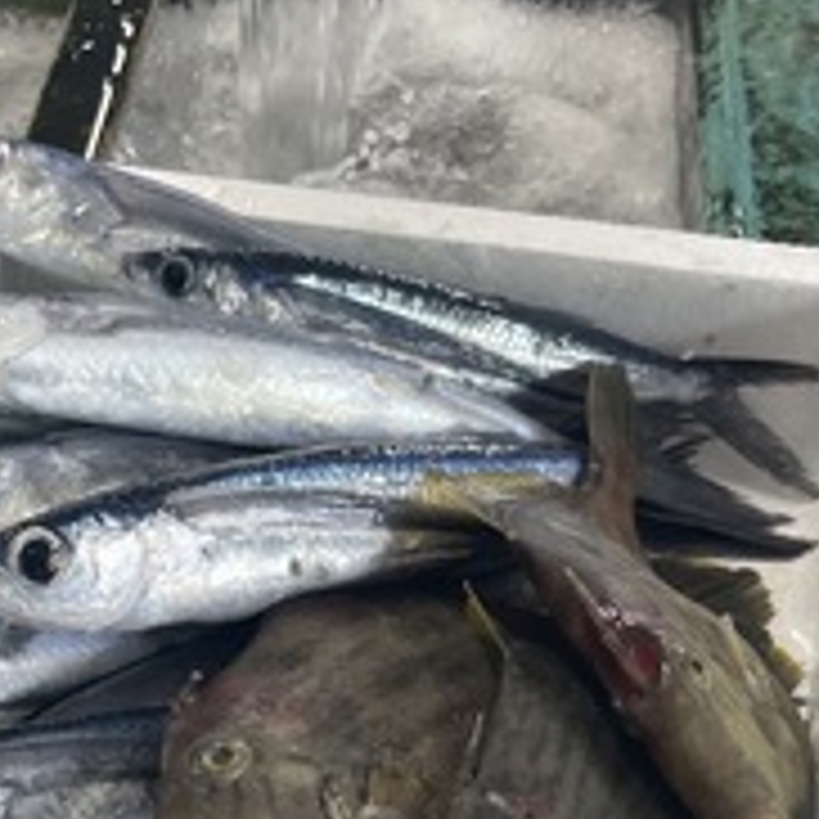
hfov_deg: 26.6
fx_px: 1686
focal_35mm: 63
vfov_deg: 25.0
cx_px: 133
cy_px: 950
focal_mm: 4.2
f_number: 1.6
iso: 80
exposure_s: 1/120
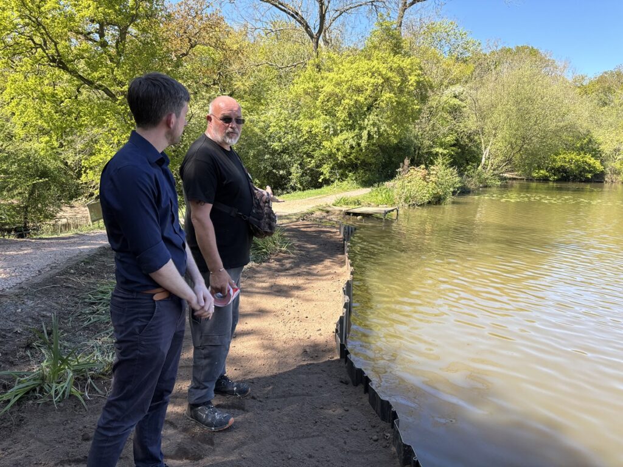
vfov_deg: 53.1
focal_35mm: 26
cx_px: 312
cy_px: 234
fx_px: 468
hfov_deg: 67.3
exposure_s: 1/716
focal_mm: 5.96
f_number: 1.6
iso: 50
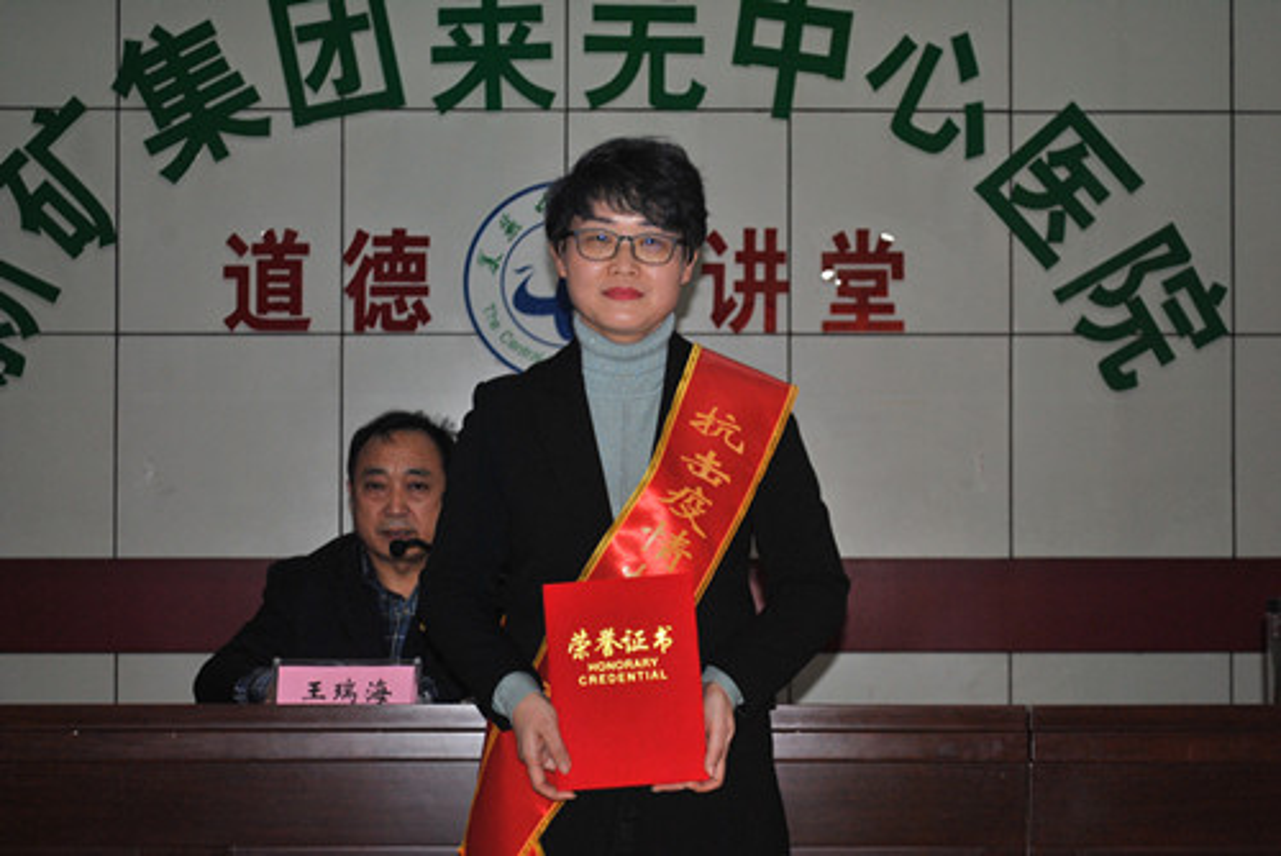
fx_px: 2937
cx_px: 640
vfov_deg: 16.6
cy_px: 428
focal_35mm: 82
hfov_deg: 24.6
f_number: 5.6
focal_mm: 55
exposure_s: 1/60
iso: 200
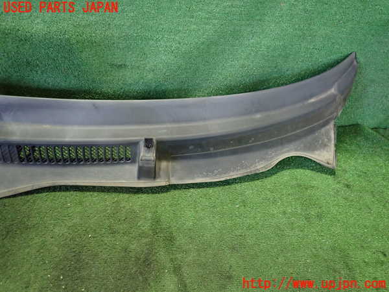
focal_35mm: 25
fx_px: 281
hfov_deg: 69.4
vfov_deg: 54.9
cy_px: 146
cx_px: 194
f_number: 2
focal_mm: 4.5
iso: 640
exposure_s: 1/30
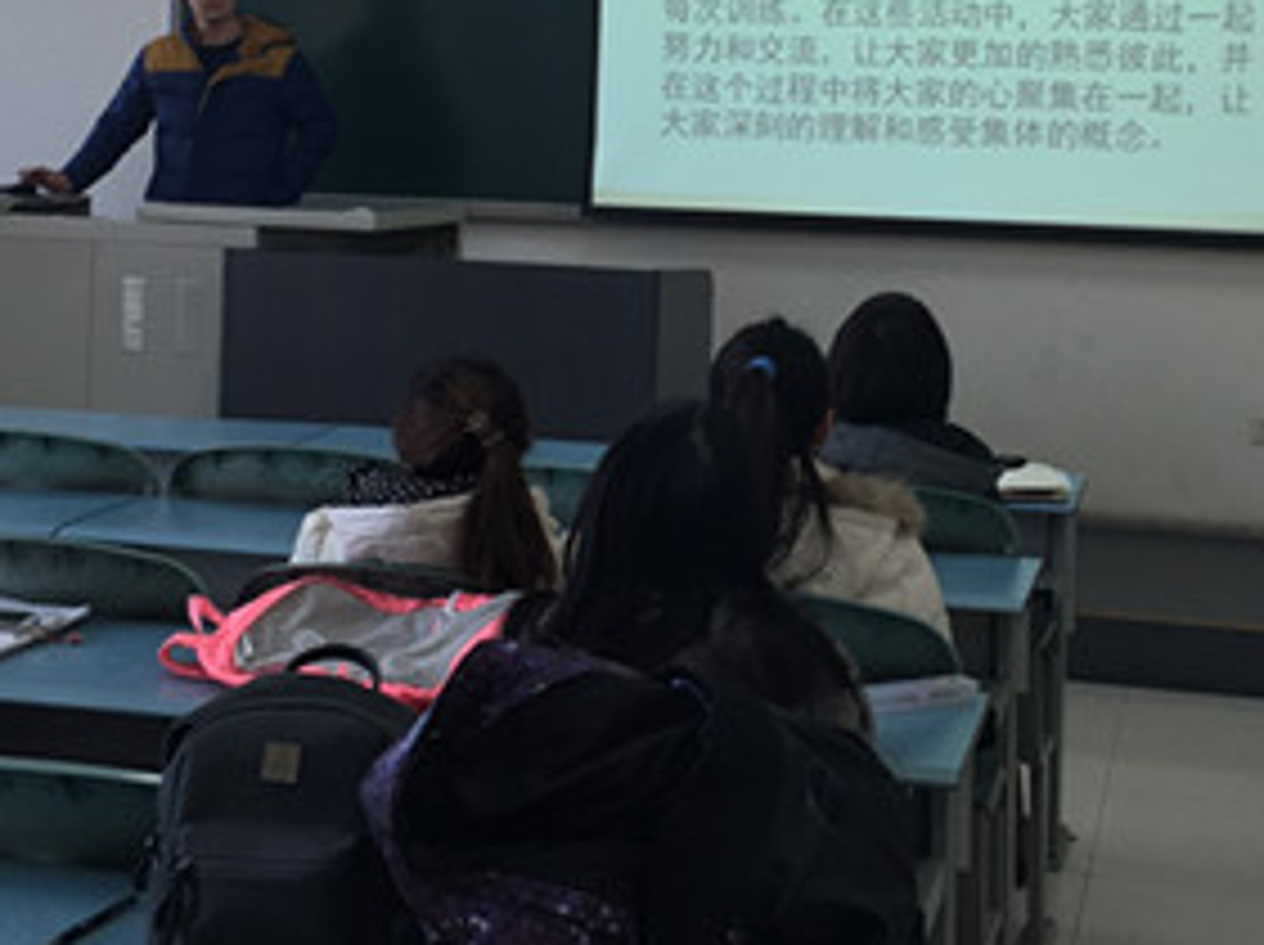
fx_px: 2261
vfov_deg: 23.1
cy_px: 126
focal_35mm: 62
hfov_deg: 31.2
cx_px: 679
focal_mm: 4.15
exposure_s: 1/50
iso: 40
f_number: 2.2
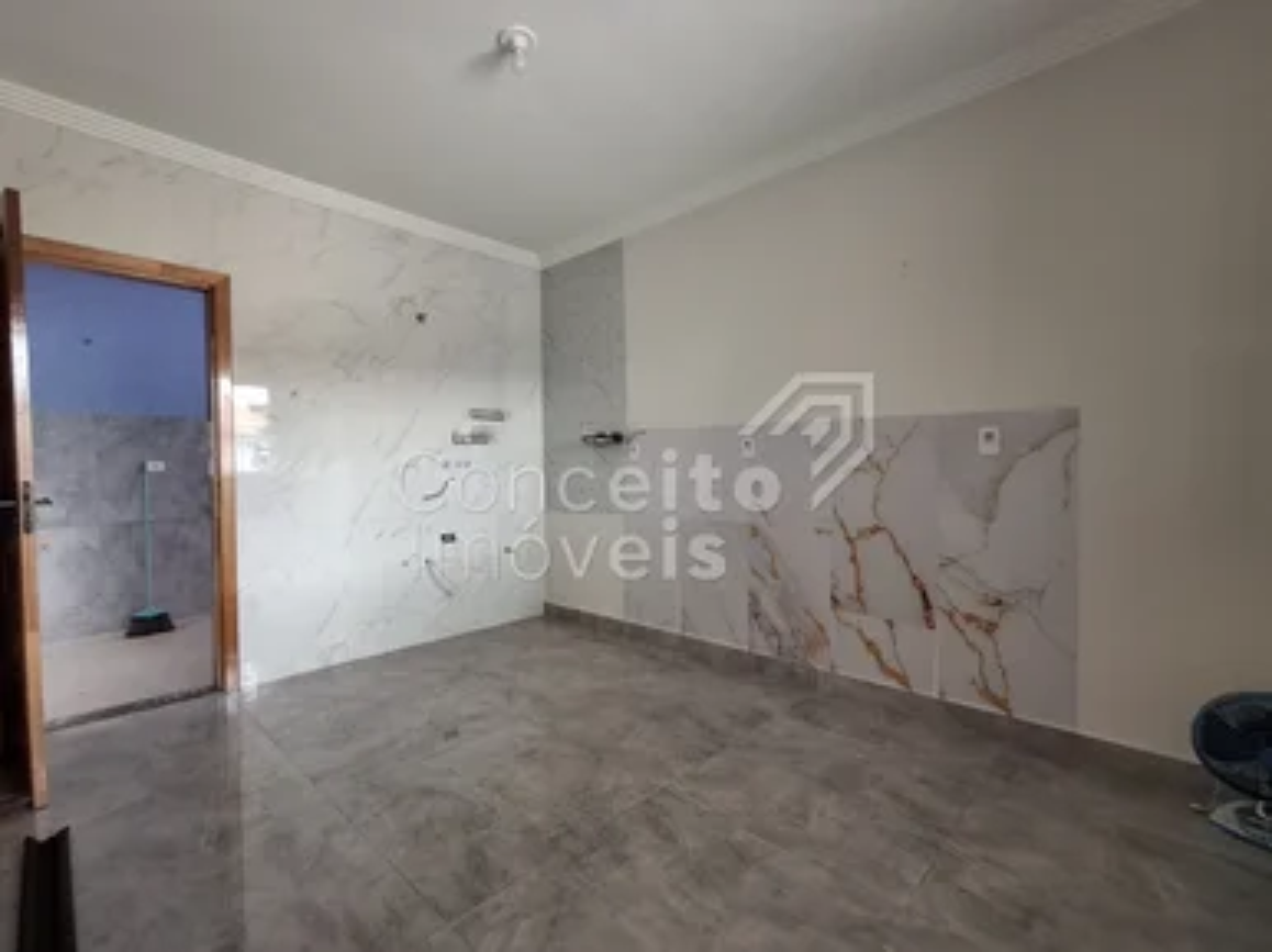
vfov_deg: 78.0
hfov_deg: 94.5
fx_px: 588
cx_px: 636
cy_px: 476
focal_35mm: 16
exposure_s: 1/40
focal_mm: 1.64
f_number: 2.2
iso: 80
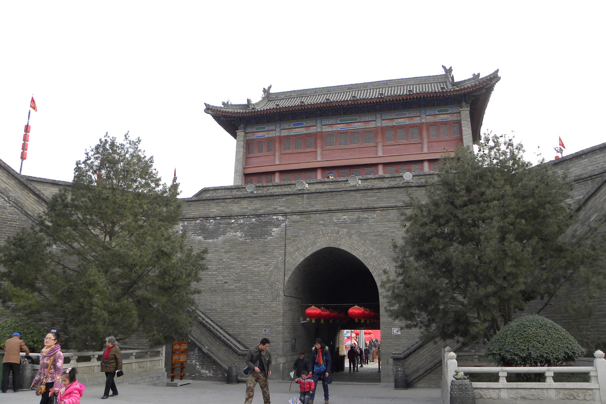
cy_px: 210
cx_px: 306
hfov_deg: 65.5
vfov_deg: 46.4
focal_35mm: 28
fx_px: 471
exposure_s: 1/124
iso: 64
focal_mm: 4.6
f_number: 3.5
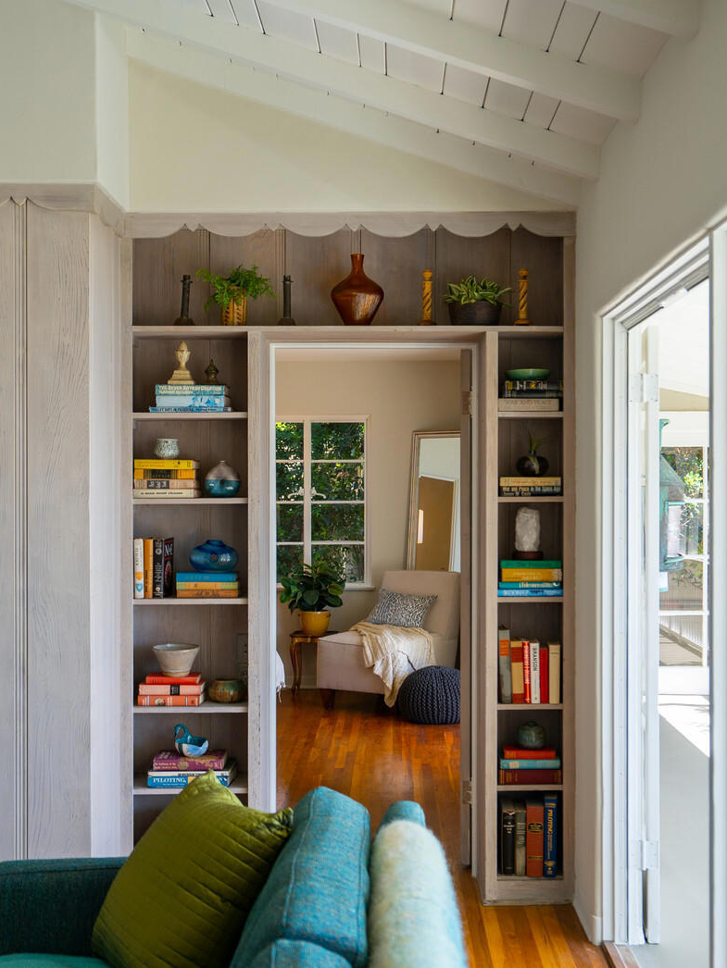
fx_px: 1204
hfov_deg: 33.6
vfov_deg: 43.8
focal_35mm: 43
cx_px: 365
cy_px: 474
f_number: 3.5
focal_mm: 26
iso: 320
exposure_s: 1/200
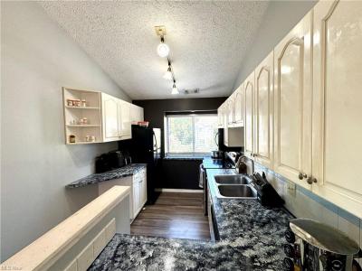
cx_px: 181
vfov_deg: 85.7
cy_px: 136
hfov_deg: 102.1
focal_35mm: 14
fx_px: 146
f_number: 2.2
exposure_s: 1/120
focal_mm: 2.22
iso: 125
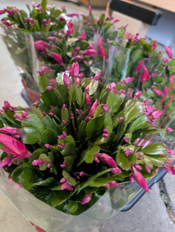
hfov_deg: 57.0
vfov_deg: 71.5
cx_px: 88
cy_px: 116
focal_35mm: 24
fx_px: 161
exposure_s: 1/100
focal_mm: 6.9
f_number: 1.68
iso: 1213
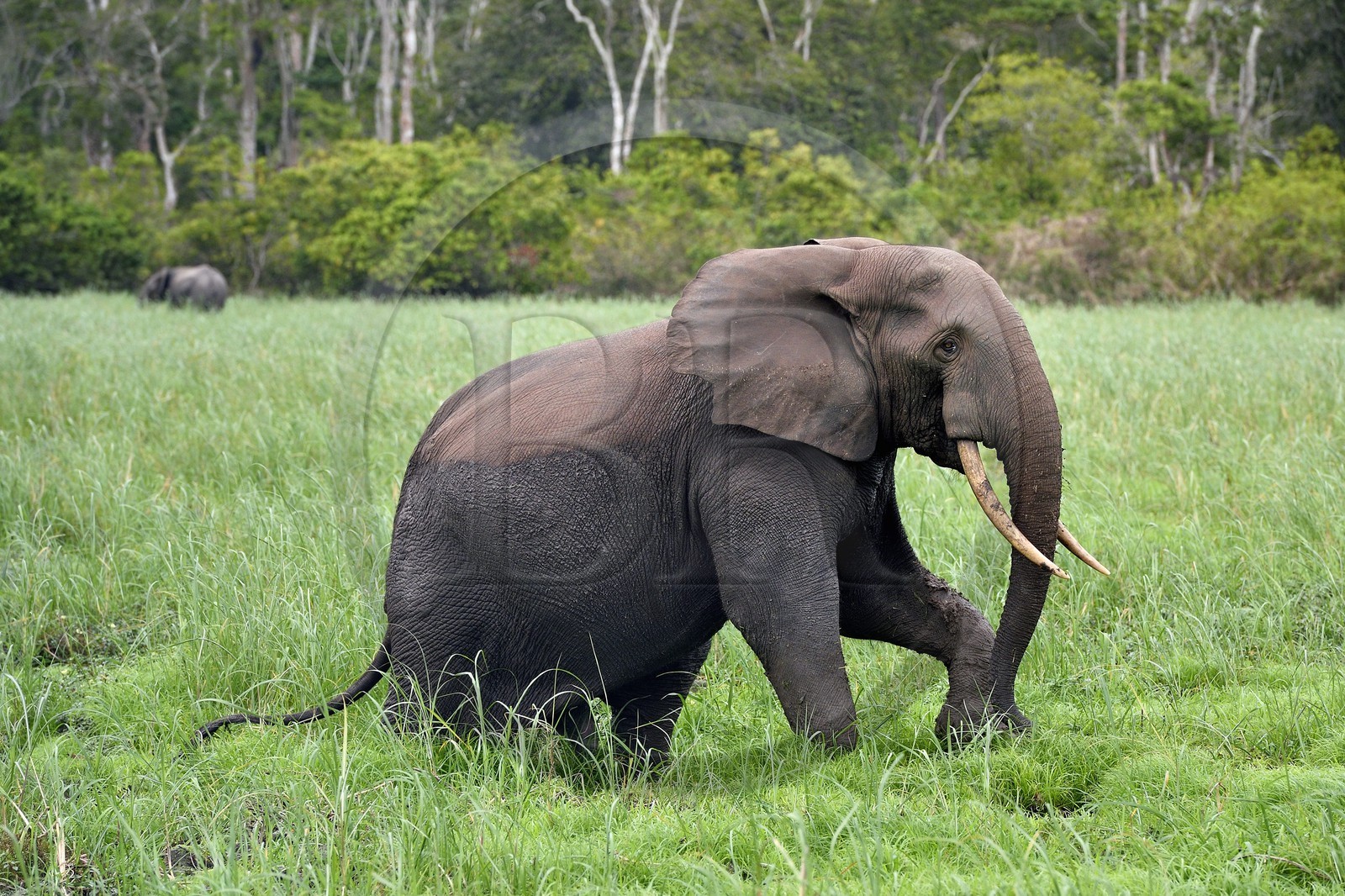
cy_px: 448
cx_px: 672
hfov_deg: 10.3
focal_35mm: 200
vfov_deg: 6.9
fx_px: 7470
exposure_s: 1/400
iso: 800
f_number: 7.1
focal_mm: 200
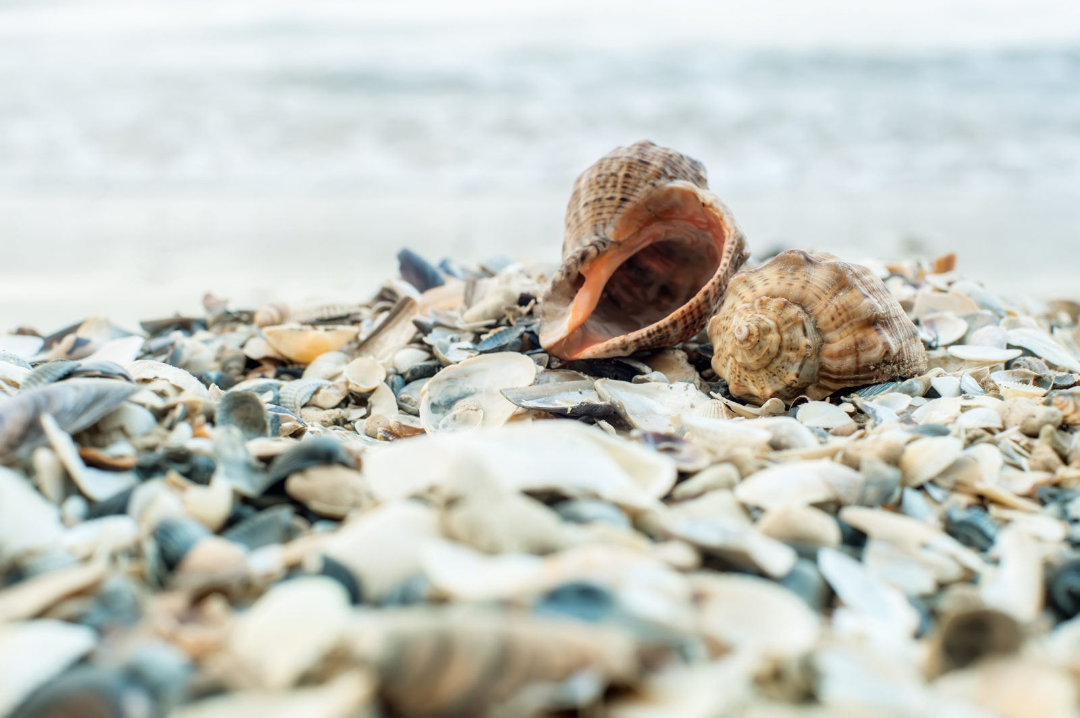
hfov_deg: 39.6
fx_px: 1499
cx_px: 540
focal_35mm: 50
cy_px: 359
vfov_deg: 26.9
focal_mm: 50
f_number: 8
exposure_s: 1/160
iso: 200
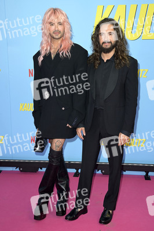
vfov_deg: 38.2
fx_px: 334
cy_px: 116
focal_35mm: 52
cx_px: 77
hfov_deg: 25.9
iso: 640
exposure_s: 1/200
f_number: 7.1
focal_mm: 52
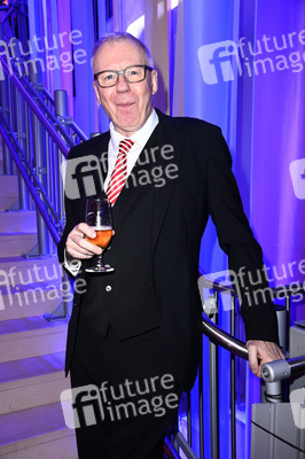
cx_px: 152
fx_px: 484
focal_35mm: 38
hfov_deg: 35.0
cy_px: 230
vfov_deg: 50.7
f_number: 5.6
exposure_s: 1/100
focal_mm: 38
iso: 2500
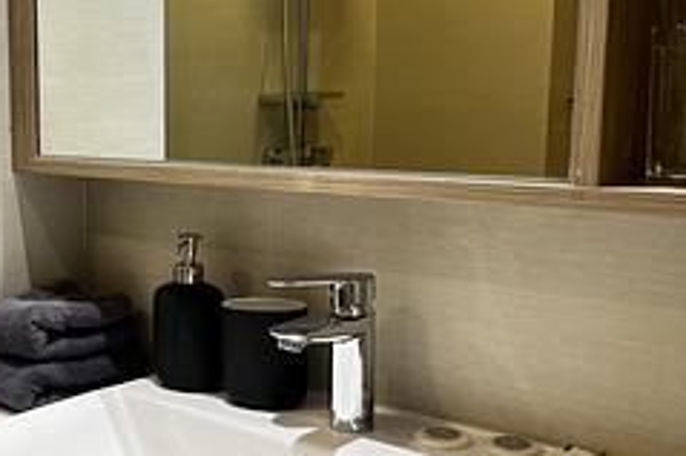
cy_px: 250
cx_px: 9
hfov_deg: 32.0
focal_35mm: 58
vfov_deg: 23.3
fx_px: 1104
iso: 64
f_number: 1.5
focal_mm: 5.7
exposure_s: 1/100
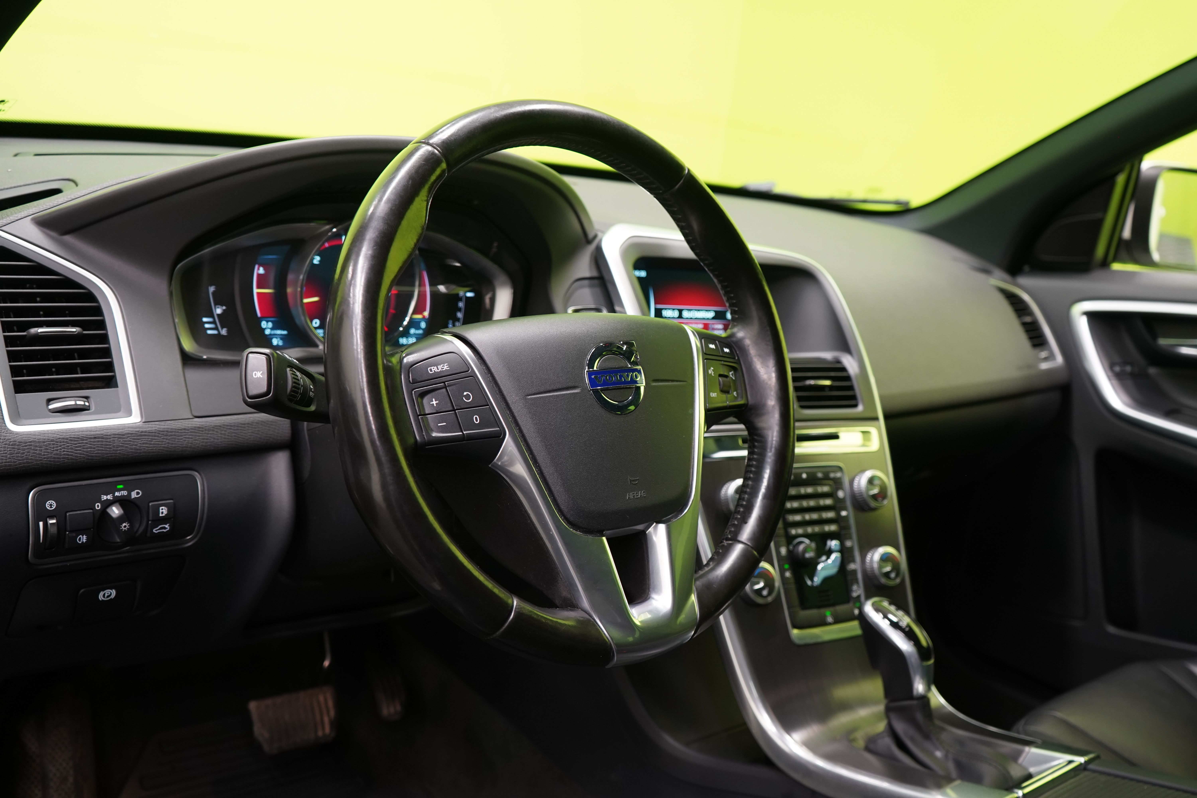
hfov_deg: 58.7
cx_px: 598
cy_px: 399
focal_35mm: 32
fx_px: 1064
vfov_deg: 41.1
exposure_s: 1/25
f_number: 5
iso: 1250
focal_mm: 32
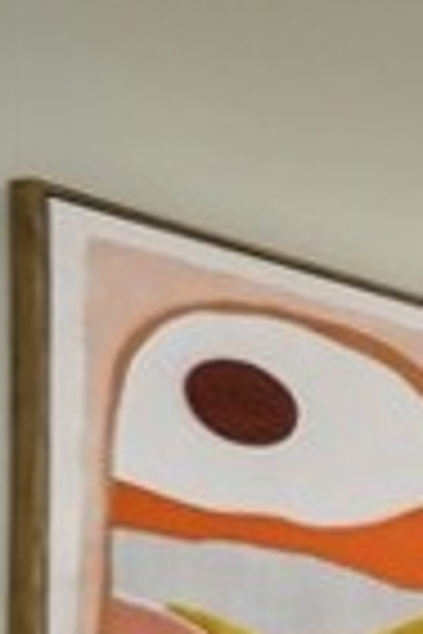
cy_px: 904
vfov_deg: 18.2
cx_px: 2295
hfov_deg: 5.8
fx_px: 1798
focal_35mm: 102
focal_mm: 14
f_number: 8
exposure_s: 1/13
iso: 400
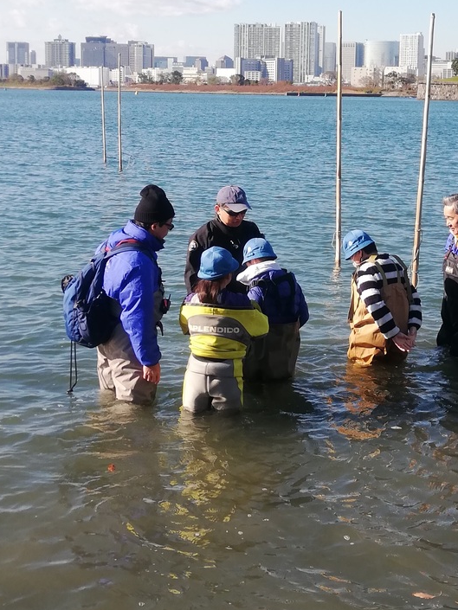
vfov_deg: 30.2
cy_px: 234
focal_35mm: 64
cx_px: 281
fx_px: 1129
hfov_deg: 22.9
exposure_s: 1/588
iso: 50
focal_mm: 3.81
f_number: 2.2
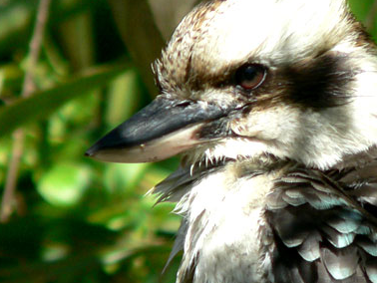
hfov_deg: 3.0
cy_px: 187
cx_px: 205
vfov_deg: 2.2
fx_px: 7258
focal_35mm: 666
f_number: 2.8
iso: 100
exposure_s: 1/1000
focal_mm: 55.2
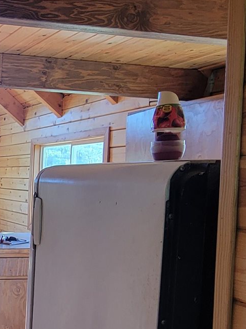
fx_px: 436
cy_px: 207
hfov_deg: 26.4
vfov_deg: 40.9
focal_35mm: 46
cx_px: -80
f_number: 2.2
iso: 80
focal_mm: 2.2
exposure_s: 1/60
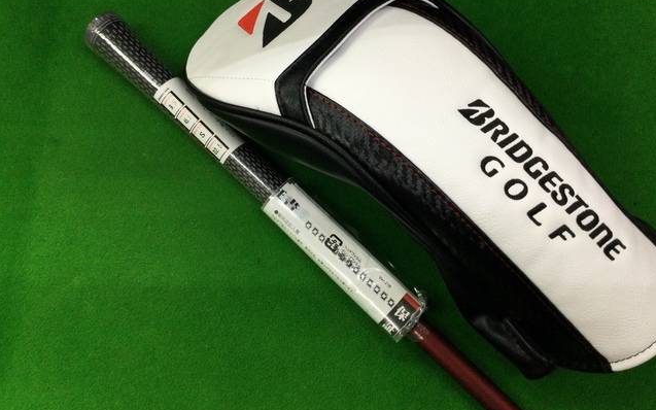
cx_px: 329
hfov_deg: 58.1
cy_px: 186
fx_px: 590
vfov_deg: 38.3
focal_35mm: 33
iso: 32
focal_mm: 3.3
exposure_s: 1/30
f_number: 2.4
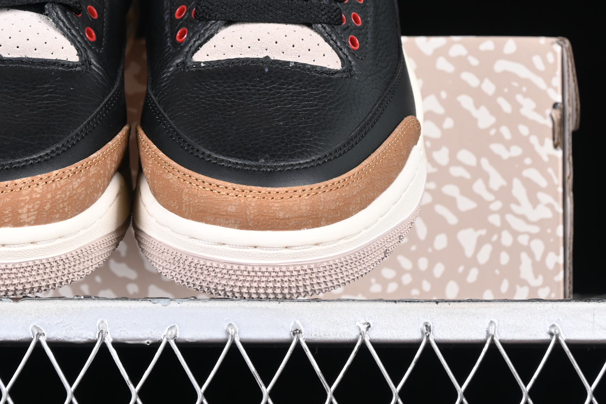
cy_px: 69
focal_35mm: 135
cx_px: 157
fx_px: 2272
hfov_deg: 15.1
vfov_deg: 10.1
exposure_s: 1/80
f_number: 6.3
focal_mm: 48
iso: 160
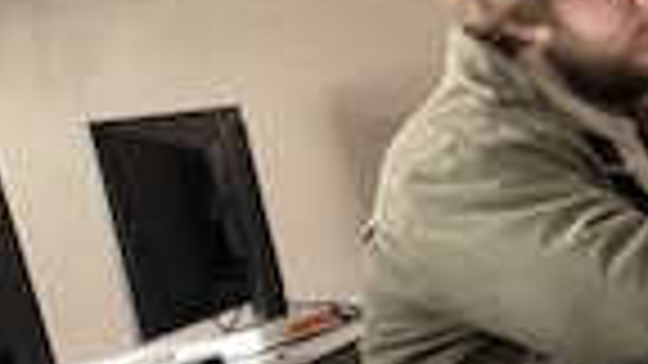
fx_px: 1770
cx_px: 148
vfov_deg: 11.7
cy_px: 267
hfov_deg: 20.6
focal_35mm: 103
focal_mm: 2.71
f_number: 2.2
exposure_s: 1/15
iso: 800
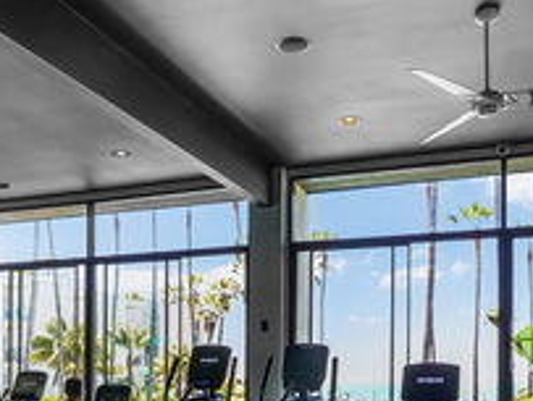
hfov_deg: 41.8
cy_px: 324
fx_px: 694
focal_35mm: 45
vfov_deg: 31.4
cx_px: 218
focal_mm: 8
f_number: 5.6
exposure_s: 1/640
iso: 1600
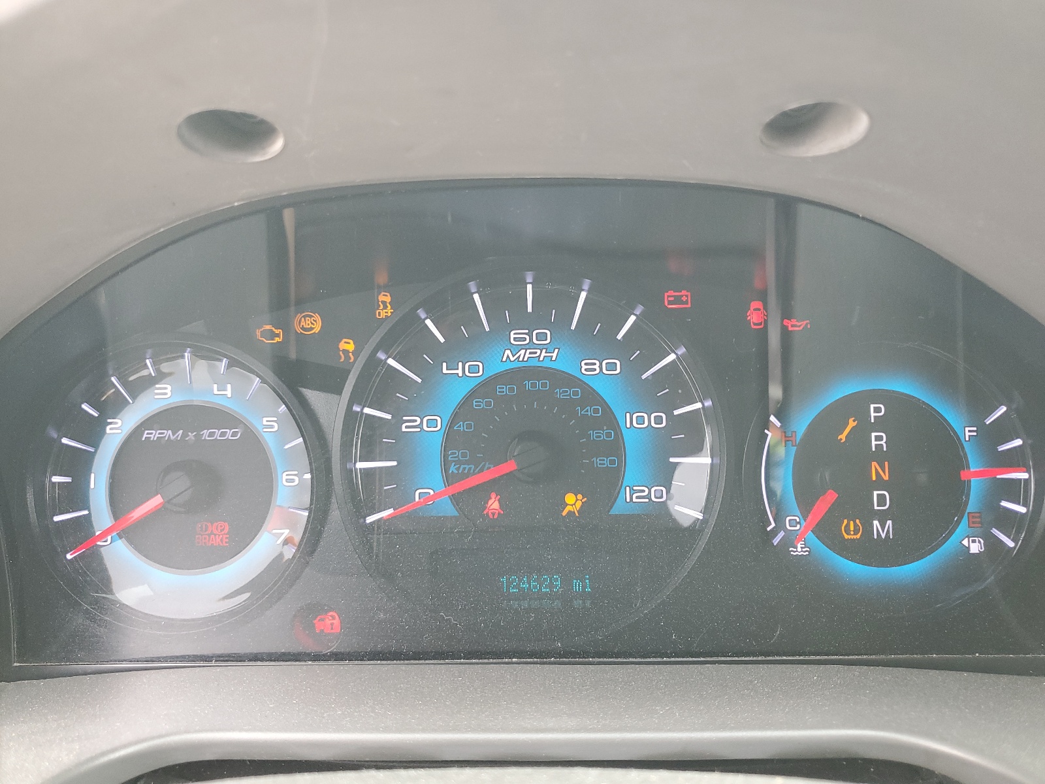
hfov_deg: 67.3
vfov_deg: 53.1
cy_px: 392
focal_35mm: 26
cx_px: 522
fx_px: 785
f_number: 1.5
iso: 95
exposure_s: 1/60.2
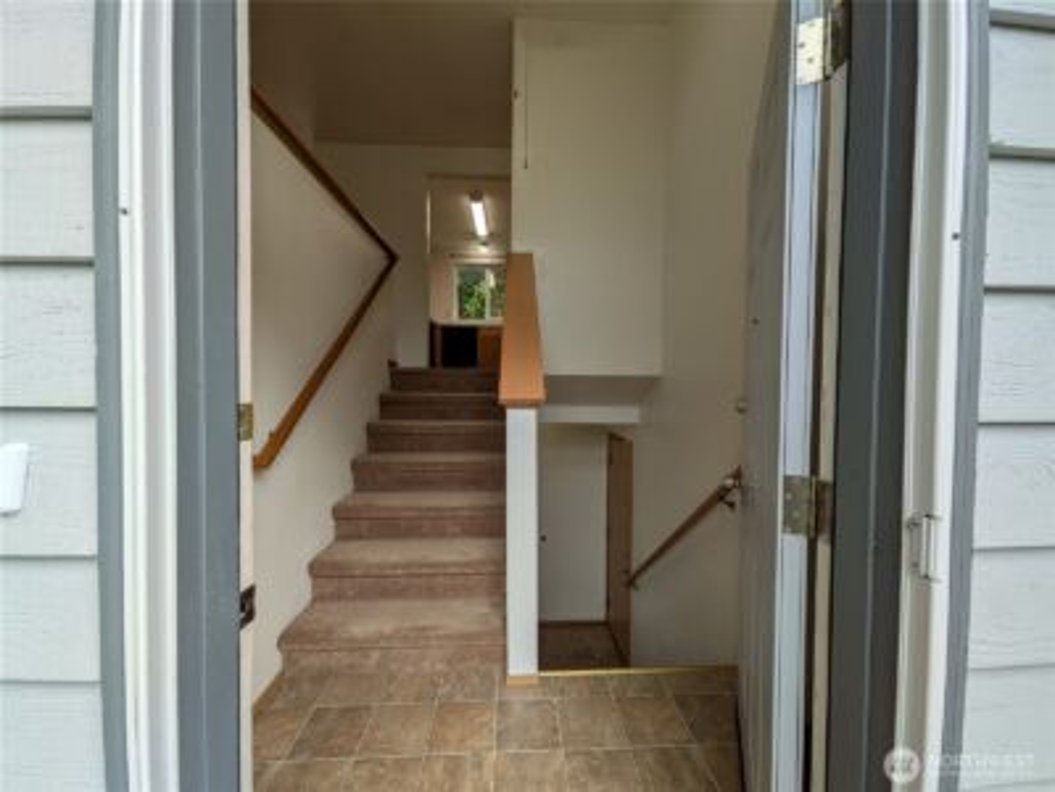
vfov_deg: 85.7
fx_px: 427
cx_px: 528
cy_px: 396
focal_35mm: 14
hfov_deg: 102.1
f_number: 2.2
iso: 51
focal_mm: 1.85
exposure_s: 1/191
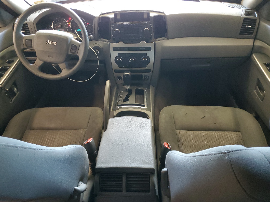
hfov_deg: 67.3
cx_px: 135
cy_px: 101
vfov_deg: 53.1
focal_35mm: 26
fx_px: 203
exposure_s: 1/60.2
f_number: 1.5
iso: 321
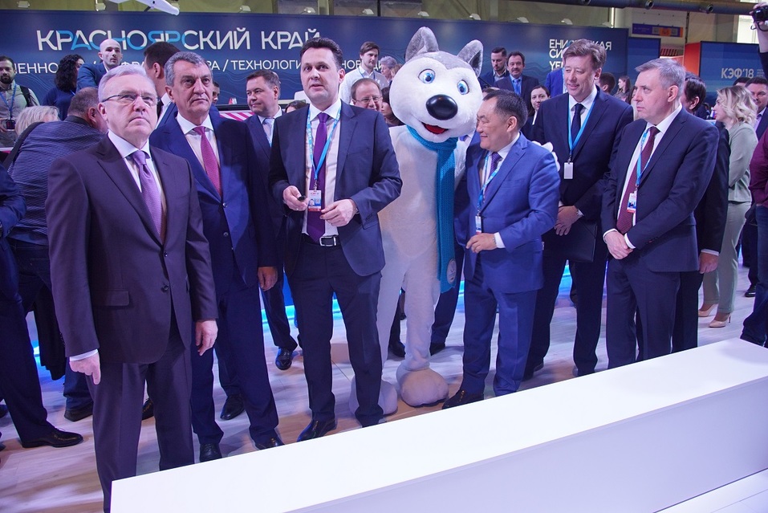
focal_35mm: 28
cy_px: 256
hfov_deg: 65.4
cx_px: 384
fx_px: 598
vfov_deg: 46.4
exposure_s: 1/50
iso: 1600
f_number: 6.3
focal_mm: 28
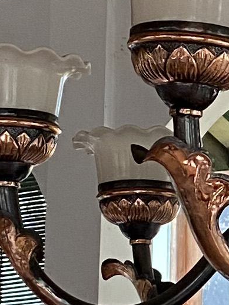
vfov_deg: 9.8
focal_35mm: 202
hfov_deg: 7.0
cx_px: 503
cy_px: 257
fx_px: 1782
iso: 125
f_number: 1.8
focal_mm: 4.25
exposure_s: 1/93
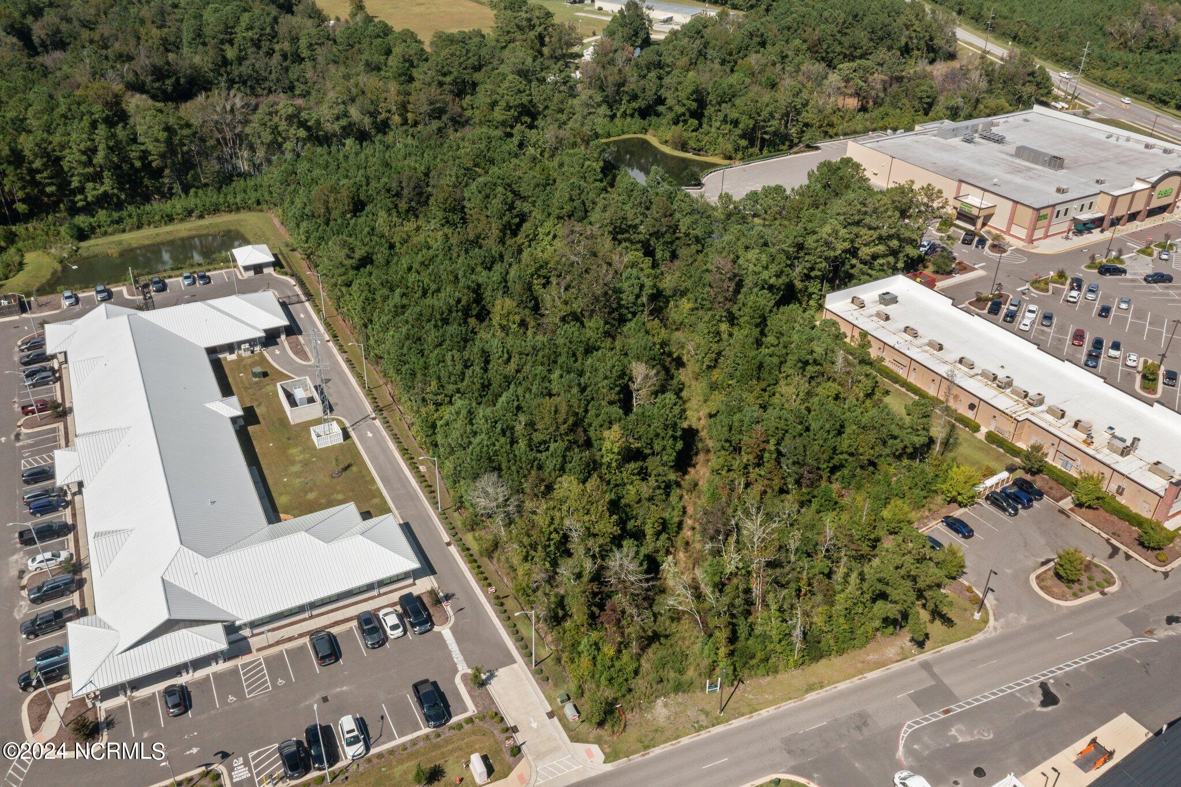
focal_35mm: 28
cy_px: 394
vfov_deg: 46.4
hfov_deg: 65.5
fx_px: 918
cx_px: 590
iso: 100
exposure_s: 1/200
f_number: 9
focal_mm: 10.26
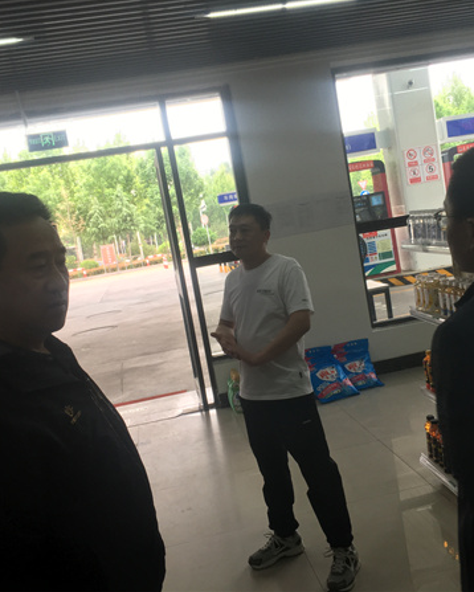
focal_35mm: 38
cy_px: 295
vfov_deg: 47.9
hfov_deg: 39.1
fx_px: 666
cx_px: 258
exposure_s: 1/100
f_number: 2.2
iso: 40
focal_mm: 4.15
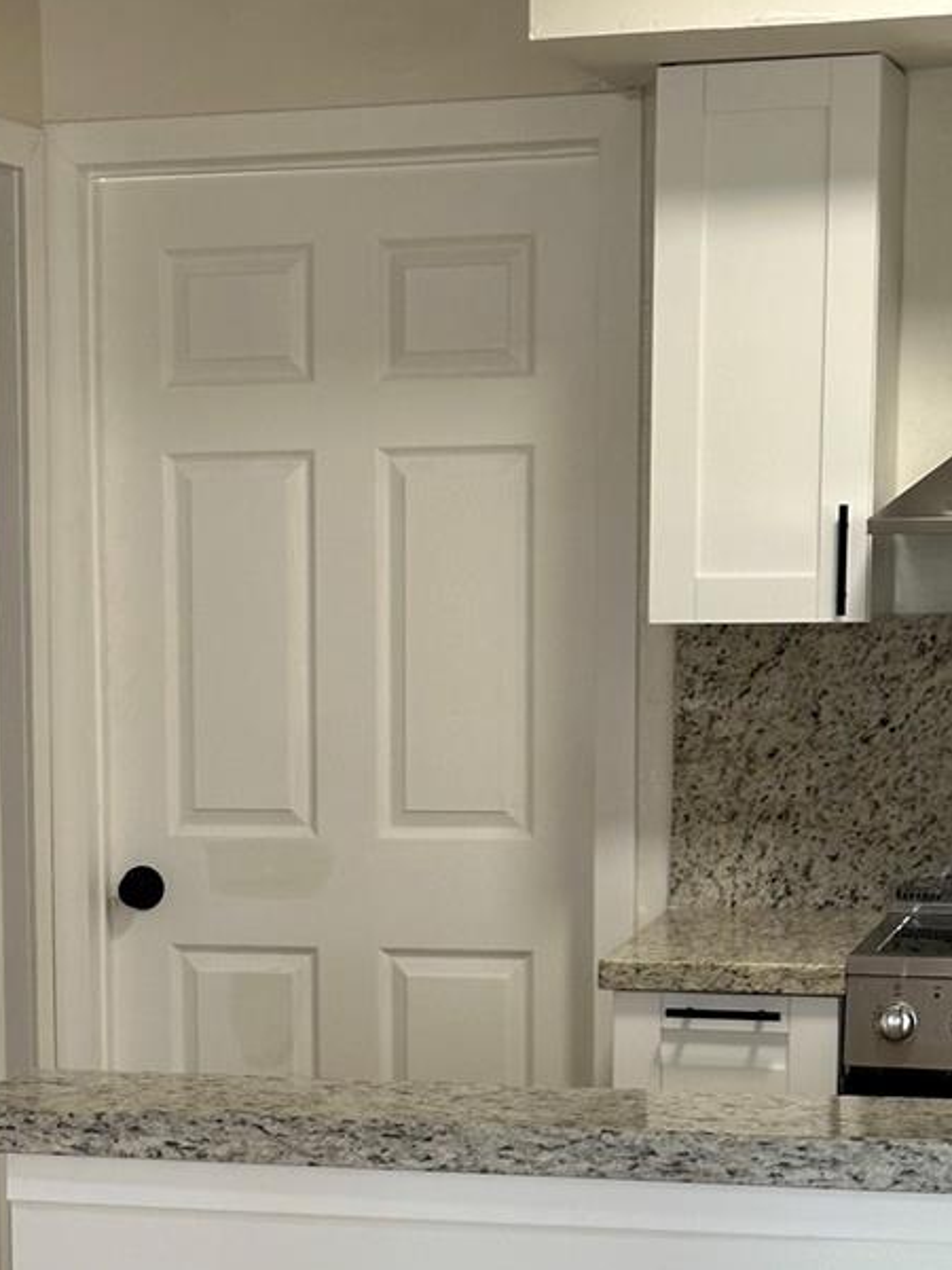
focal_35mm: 96
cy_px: 1008
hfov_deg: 15.3
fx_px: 3520
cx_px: 180
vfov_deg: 20.2
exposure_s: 1/118
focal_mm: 6.86
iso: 80
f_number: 1.78
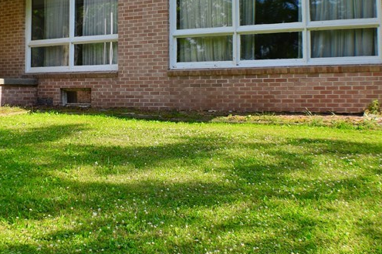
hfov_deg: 25.6
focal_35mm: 79
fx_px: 837
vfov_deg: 17.1
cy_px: 64
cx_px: 139
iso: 400
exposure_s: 1/350
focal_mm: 24
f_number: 11
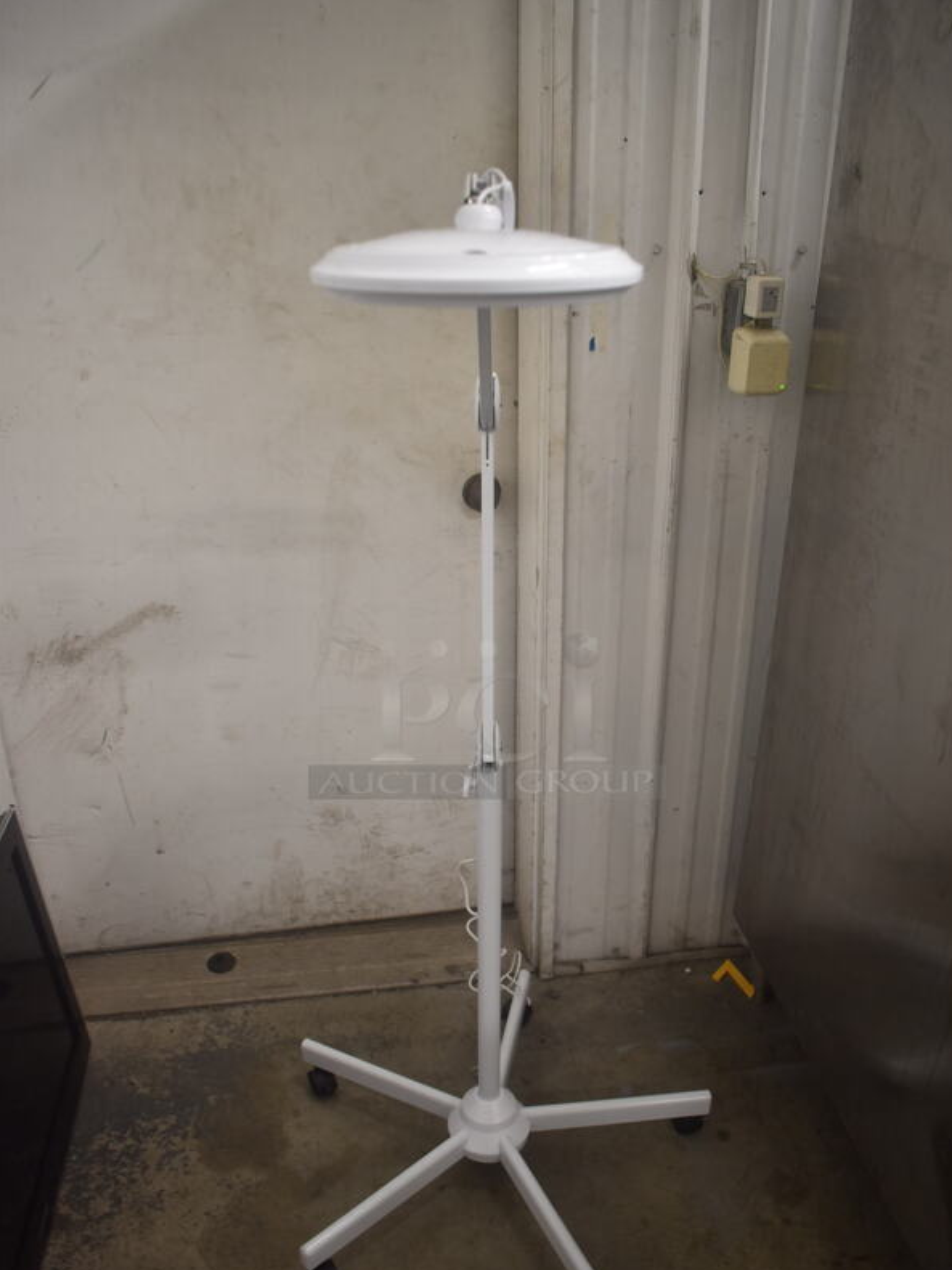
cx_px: 488
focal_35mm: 30
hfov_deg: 46.8
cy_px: 715
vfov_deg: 59.8
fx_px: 1100
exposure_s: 1/30
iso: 450
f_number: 3.5
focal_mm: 18
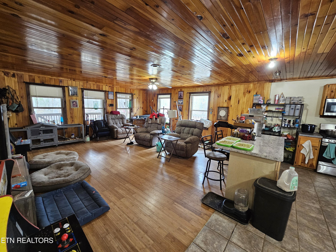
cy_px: 126
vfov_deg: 89.9
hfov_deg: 106.2
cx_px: 168
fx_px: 126
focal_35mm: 13
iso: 320
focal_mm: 2.2
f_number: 2.2
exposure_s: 1/40
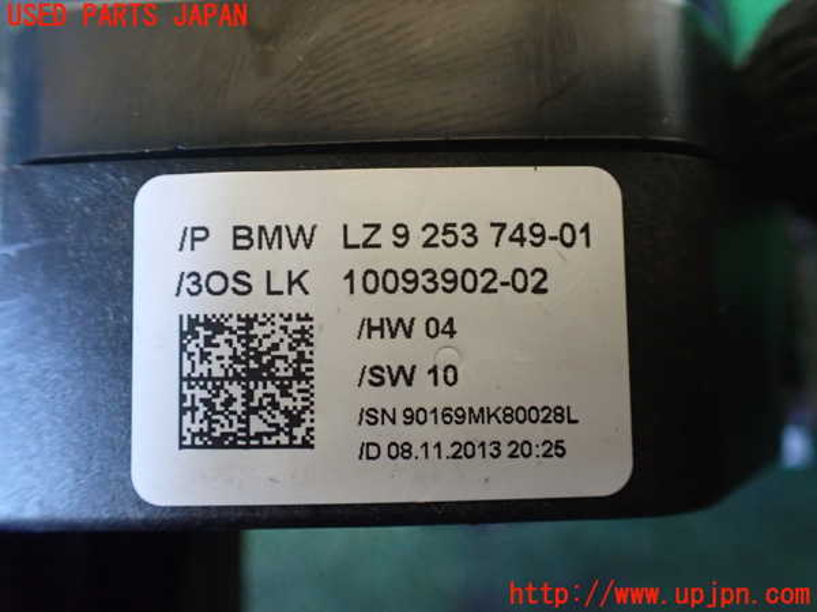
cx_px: 408
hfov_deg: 60.0
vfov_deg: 46.8
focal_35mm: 30
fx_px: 708
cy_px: 306
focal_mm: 5.4
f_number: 2.3
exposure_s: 1/60
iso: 800
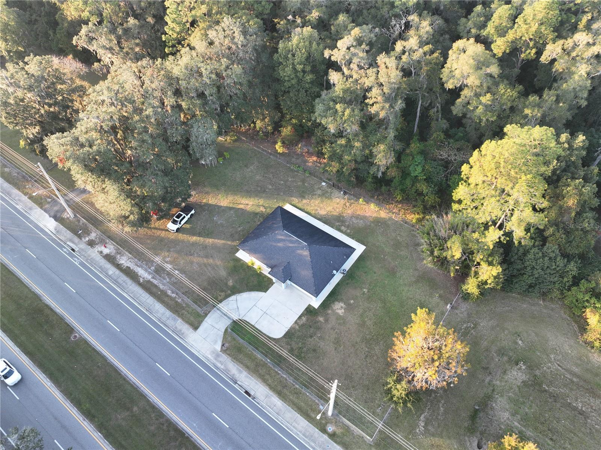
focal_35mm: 24
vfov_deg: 56.8
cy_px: 225
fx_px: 416
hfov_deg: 71.6
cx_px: 300
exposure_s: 1/60
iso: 100
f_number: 2.8
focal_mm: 12.29
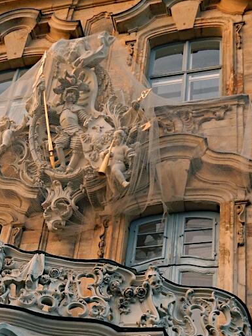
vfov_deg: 23.4
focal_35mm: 82
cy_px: 280
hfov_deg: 17.9
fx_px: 796
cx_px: 74
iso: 250
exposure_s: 1/30
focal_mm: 6.1
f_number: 3.3
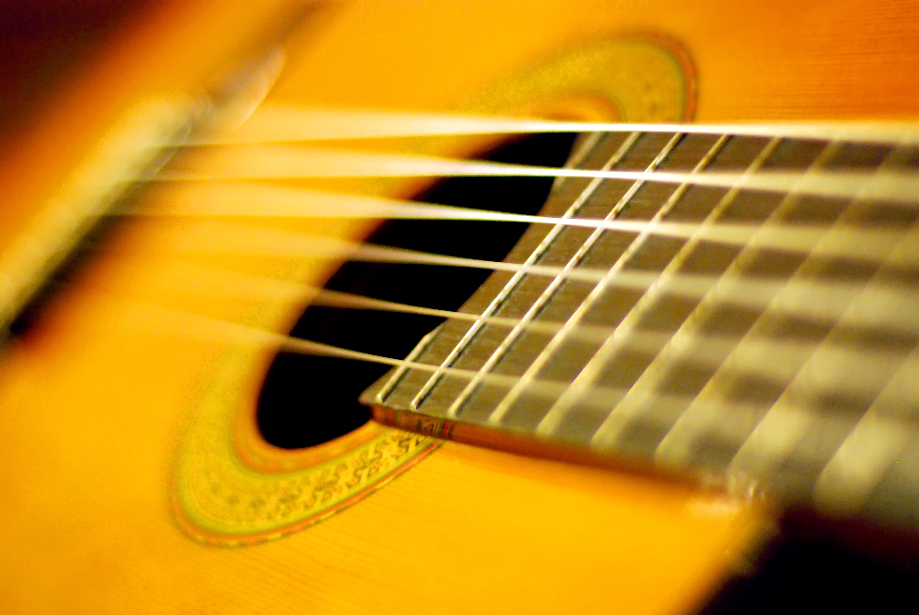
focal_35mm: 75
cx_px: 460
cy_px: 308
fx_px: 1917
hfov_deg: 27.0
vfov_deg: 18.2
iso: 1600
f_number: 1.8
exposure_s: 1/20
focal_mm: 50
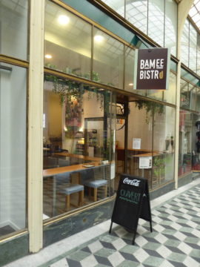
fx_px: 185
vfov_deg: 71.6
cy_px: 134
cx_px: 100
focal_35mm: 24
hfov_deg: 56.8
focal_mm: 4.3
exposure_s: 1/50
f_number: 3.3
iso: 400
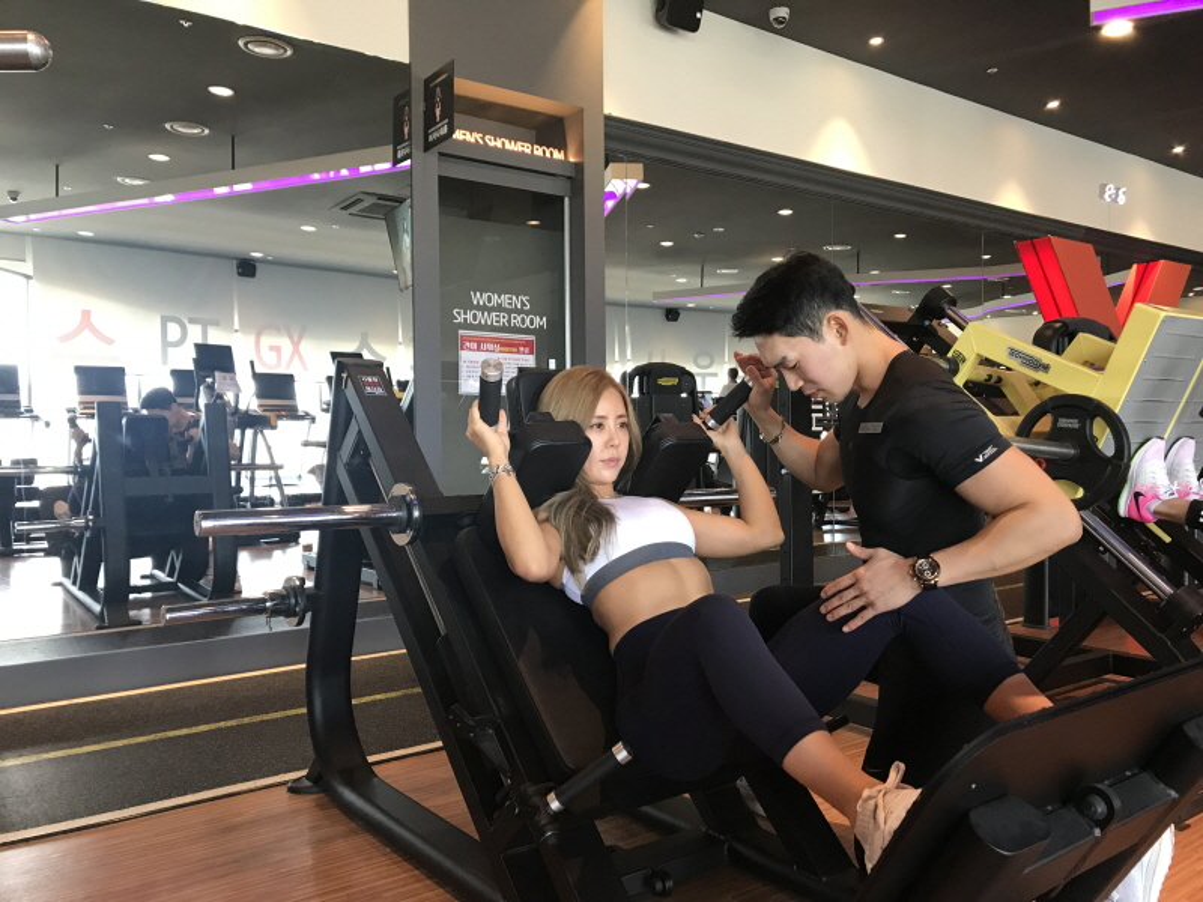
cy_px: 451
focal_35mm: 28
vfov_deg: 49.7
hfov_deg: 63.4
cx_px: 602
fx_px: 973
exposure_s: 1/30
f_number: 1.8
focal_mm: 3.99
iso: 40
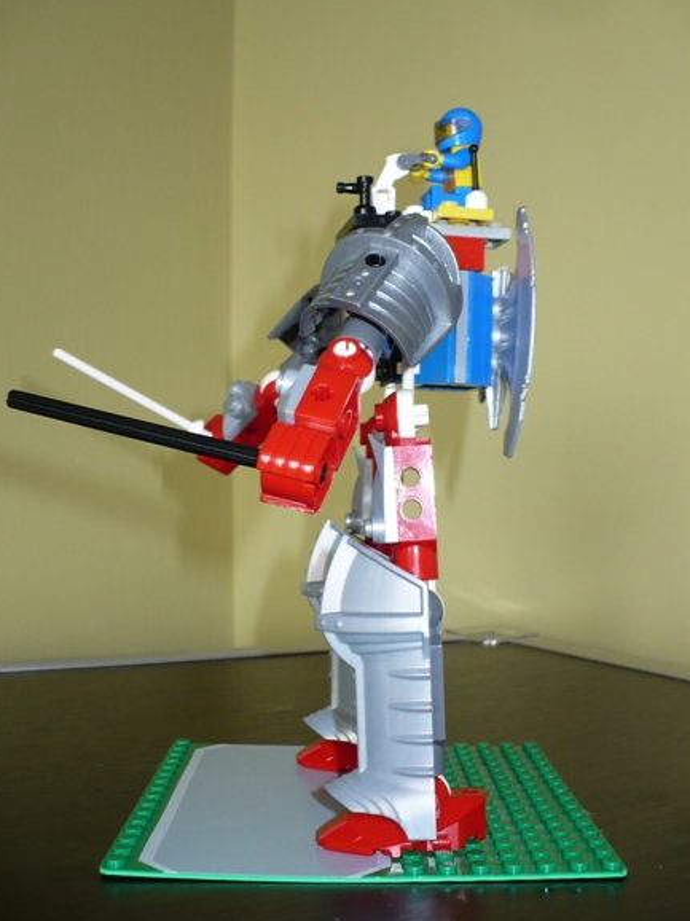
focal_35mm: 41
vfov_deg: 45.8
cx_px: 320
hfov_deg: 35.1
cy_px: 429
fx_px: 1090
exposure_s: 1/30
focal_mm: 6.1
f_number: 2.8
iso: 100
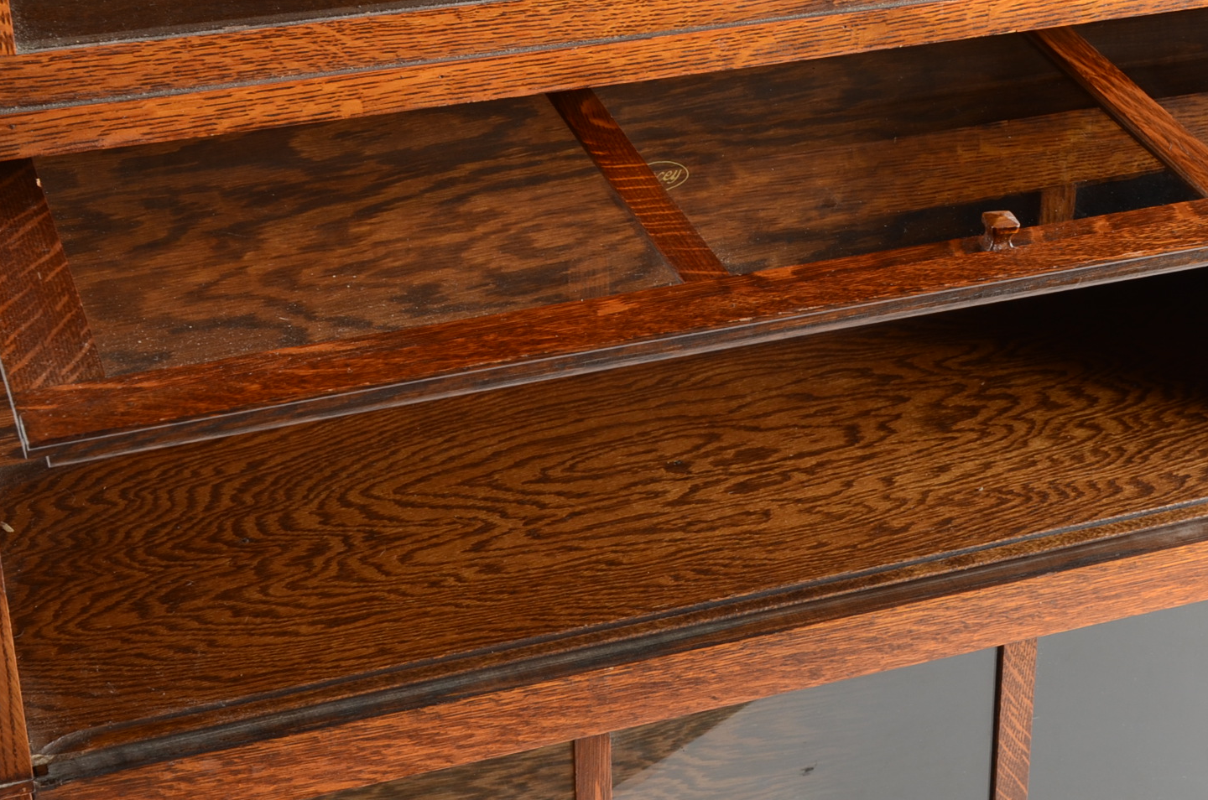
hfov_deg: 26.1
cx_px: 863
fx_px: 2579
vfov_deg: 17.6
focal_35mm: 77
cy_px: 404
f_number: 9
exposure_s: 1/125
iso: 200
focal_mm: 30
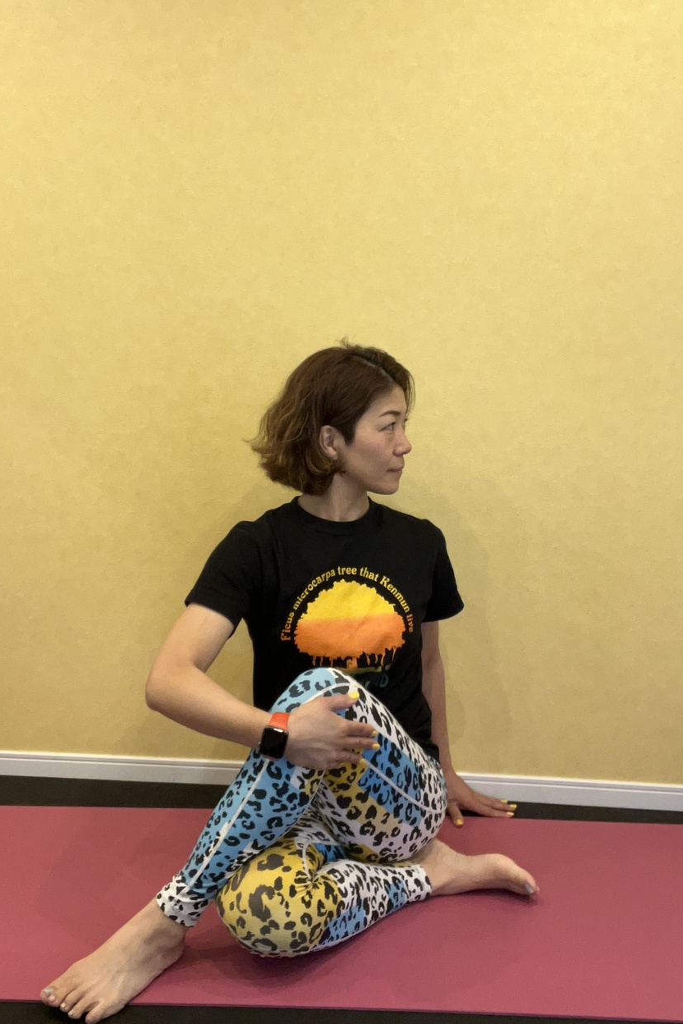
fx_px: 911
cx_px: 304
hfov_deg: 41.1
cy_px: 524
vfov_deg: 58.7
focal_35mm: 32
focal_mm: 2.71
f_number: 2.2
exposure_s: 1/50
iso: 160
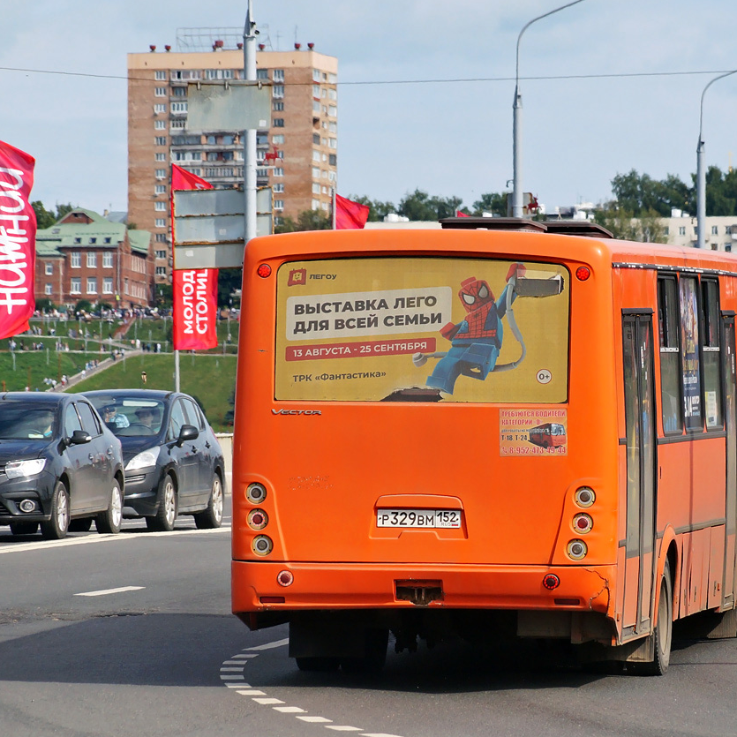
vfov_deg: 6.7
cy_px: 367
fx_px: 6254
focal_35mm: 260
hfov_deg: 6.7
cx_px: 497
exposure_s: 1/1000
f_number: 7.1
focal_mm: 135
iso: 200
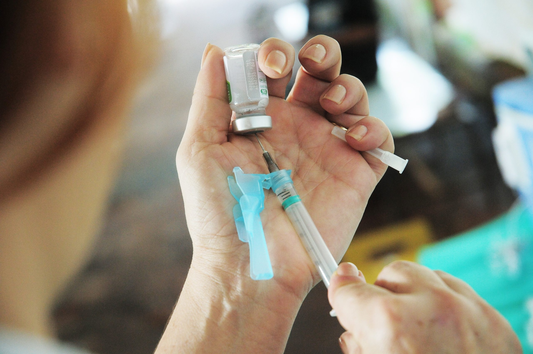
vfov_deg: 13.0
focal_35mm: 105
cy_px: 177
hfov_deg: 19.5
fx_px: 1553
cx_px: 266
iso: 1250
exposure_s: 1/100
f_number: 4.5
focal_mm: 70
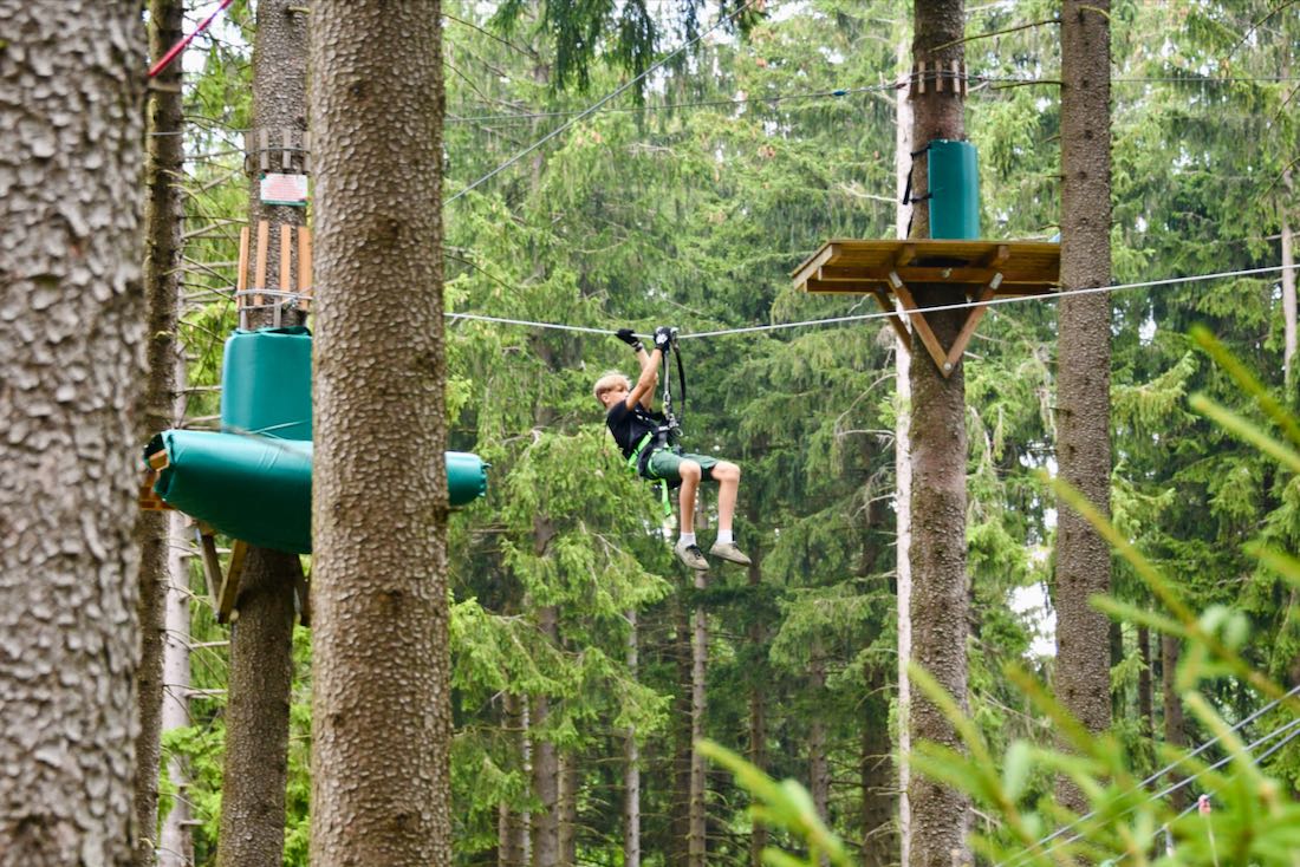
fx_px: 4876
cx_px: 650
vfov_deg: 10.2
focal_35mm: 135
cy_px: 434
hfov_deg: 15.2
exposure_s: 1/125
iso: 1250
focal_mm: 90
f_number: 5.3
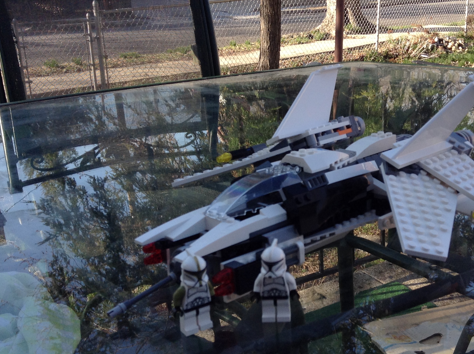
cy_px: 210
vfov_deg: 30.1
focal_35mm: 48
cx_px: 300
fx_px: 656
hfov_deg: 39.4
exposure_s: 1/329
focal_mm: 3.3
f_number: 2.4
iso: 32
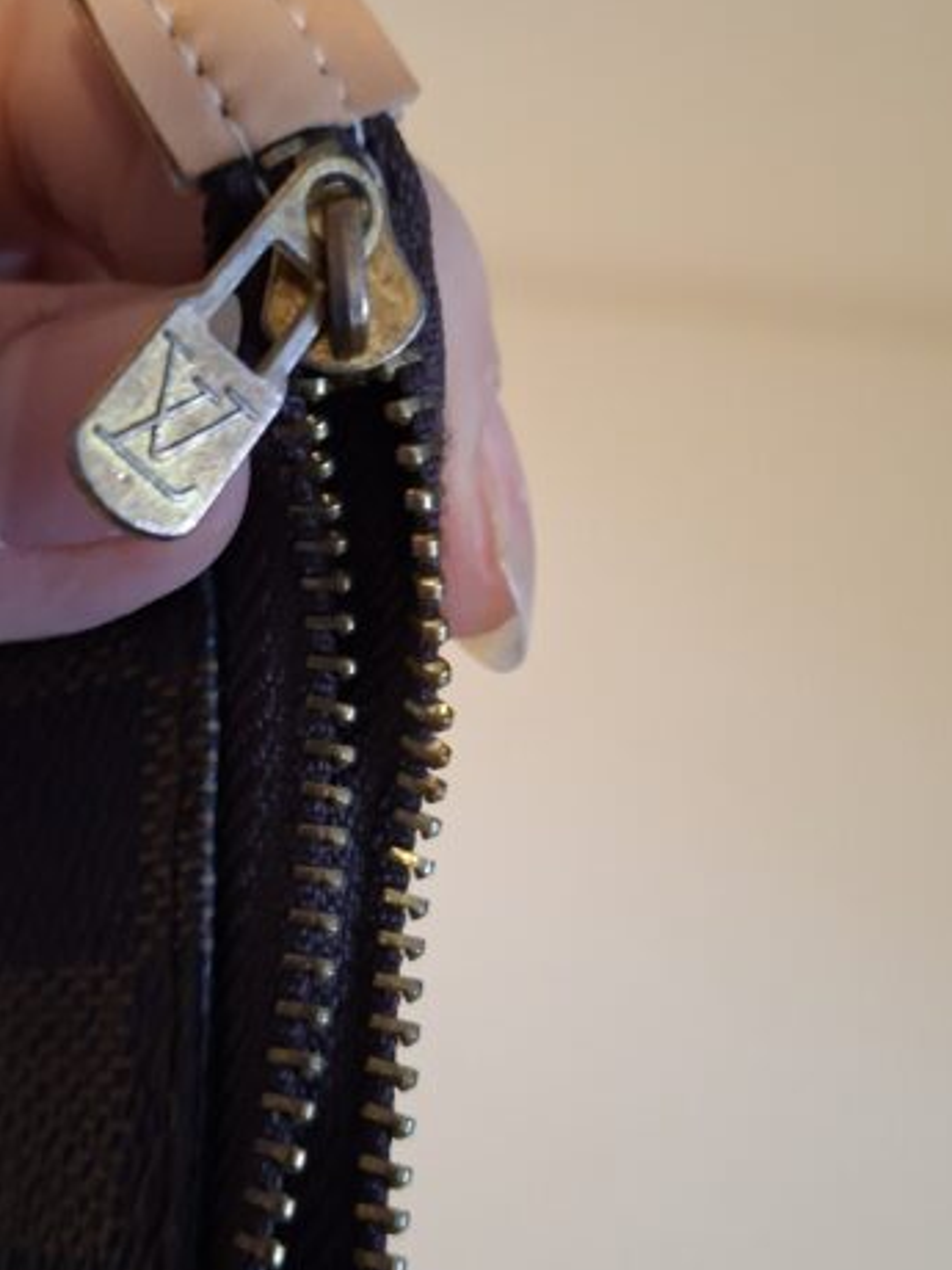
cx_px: 295
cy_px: 652
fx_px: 1467
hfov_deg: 35.5
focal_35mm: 40
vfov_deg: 46.8
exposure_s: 1/24
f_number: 1.8
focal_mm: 5.54
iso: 800
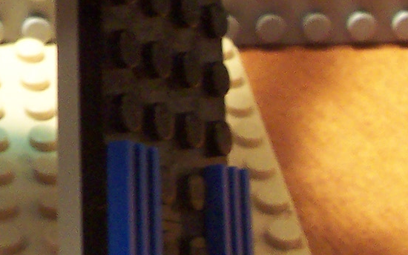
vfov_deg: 8.8
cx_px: -108
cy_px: -161
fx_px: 1613
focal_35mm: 145
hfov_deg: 13.9
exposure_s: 1/10
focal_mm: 5.6
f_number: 2.8
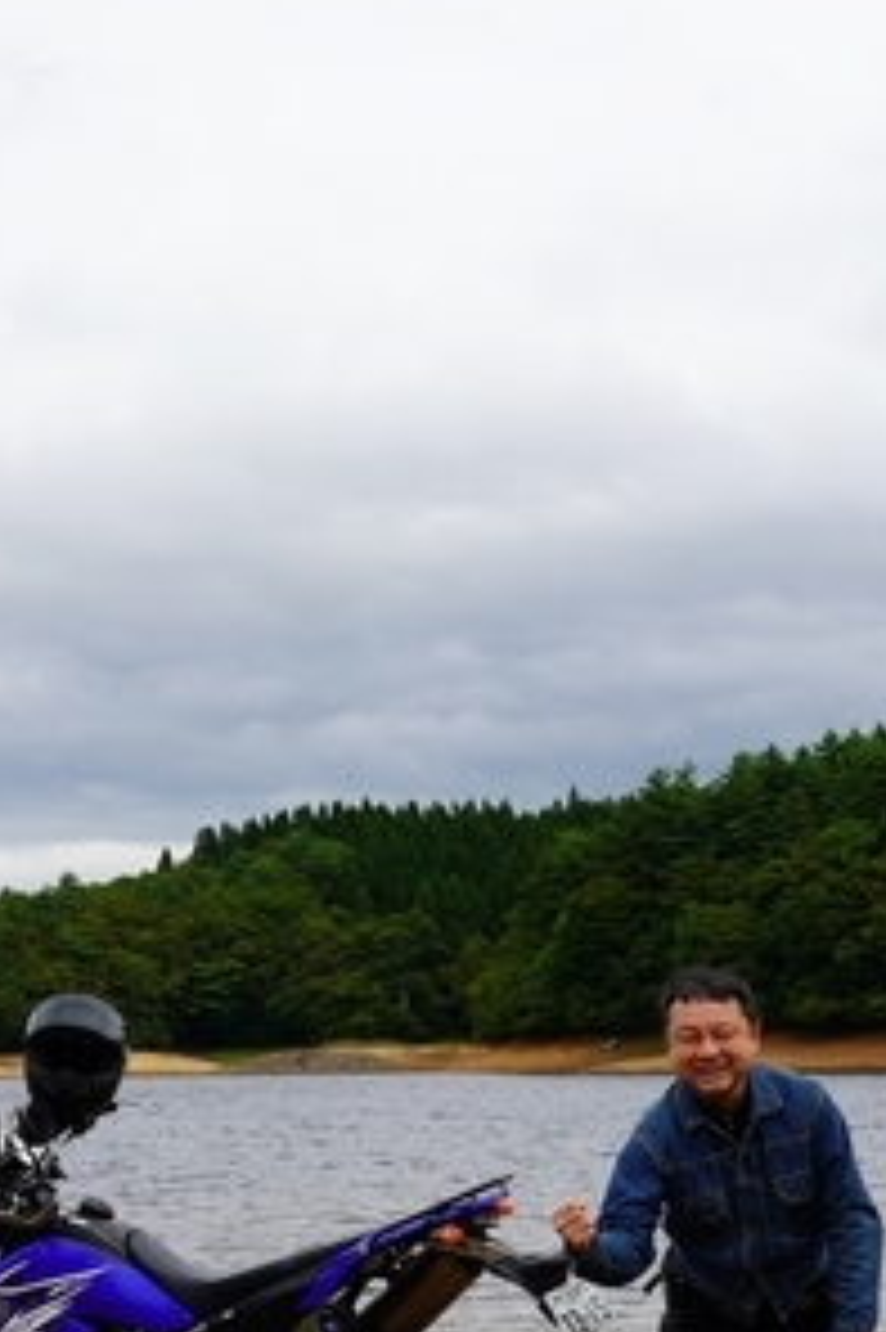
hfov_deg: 18.5
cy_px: 704
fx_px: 2698
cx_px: 193
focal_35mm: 73
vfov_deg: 27.7
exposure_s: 1/320
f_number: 8
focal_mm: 27
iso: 100
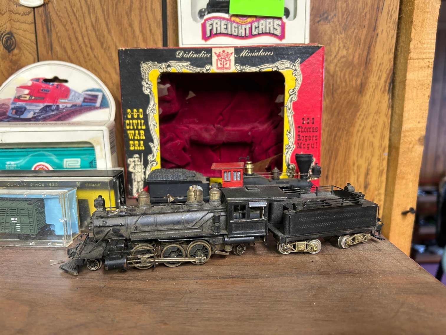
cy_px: 168
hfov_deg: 67.3
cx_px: 223
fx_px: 335
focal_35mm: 26
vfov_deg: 53.1
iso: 200
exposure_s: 1/60
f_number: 1.5
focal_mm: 5.7
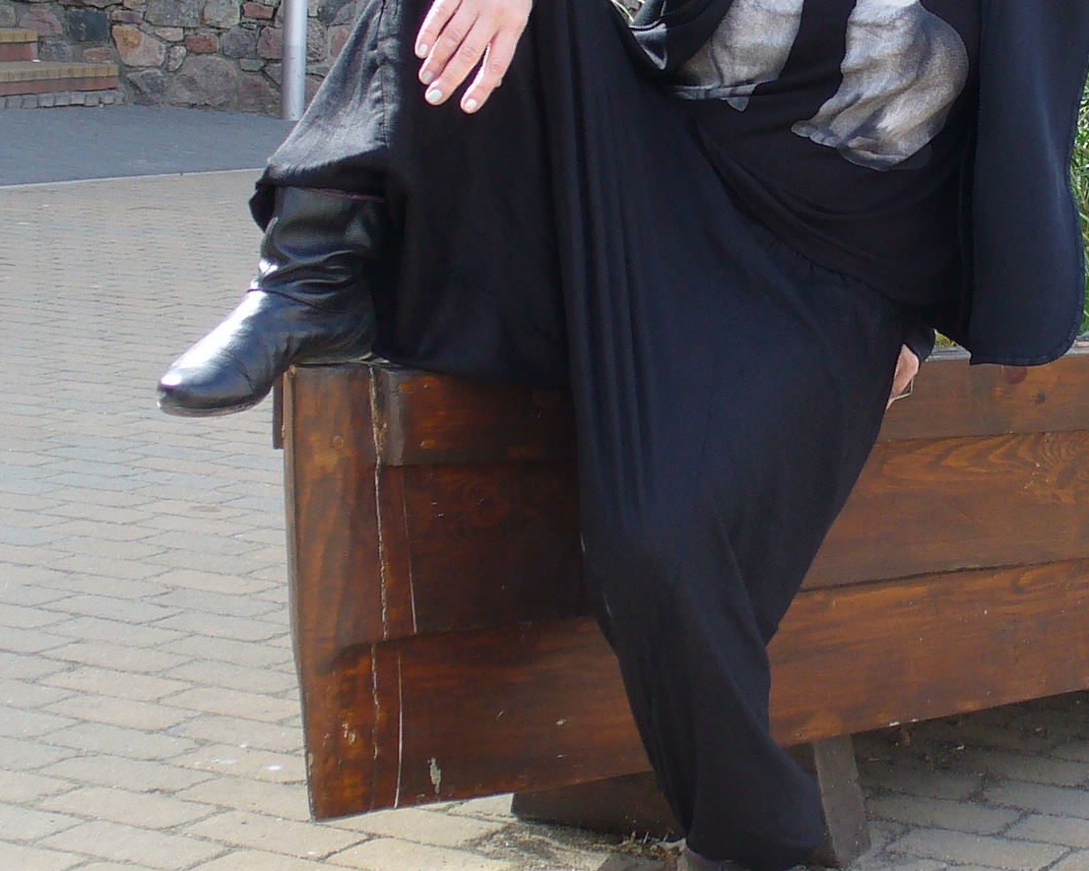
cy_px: 268
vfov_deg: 16.3
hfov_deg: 20.1
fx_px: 3030
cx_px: 934
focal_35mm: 94
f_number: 2.9
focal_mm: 7
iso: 80
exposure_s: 1/250
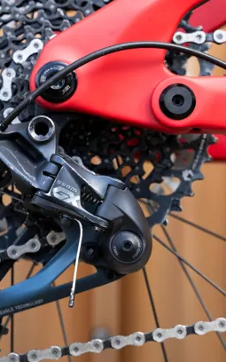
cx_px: 91
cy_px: 136
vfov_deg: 17.4
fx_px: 1183
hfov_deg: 10.9
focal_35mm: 120
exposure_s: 1/640
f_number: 5
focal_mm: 60
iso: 800
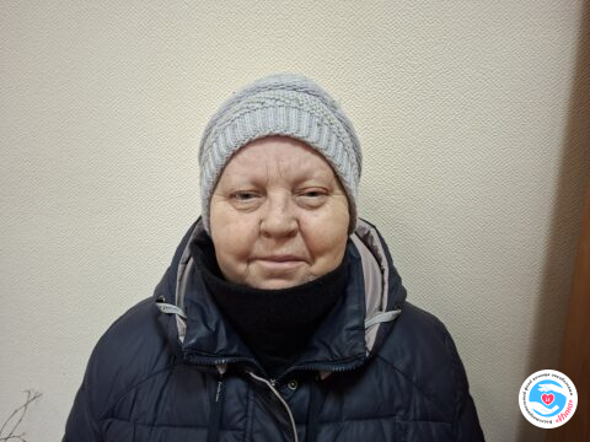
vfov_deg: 58.9
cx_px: 295
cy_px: 221
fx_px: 392
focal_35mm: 23
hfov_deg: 73.9
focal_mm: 5.54
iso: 400
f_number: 1.8
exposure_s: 1/25
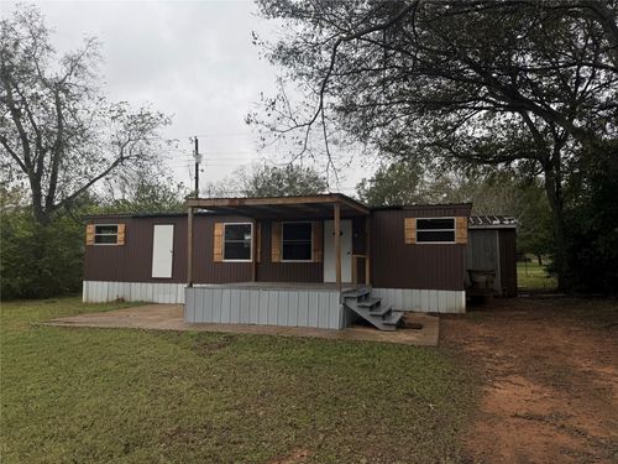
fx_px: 428
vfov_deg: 56.8
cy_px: 232
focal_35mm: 24
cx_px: 309
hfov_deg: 71.6
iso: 80
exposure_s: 1/1597
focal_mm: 6.76
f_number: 1.78
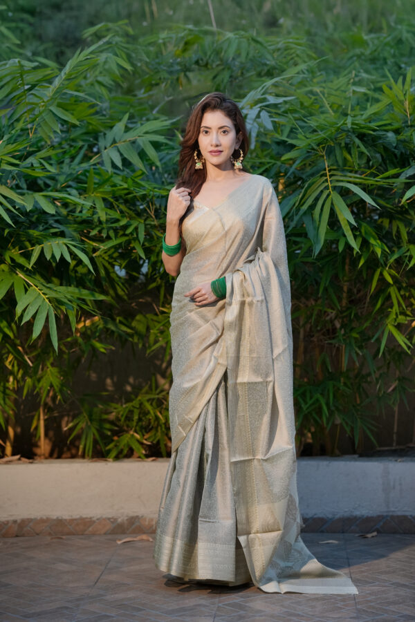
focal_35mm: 85
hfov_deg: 16.1
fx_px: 1470
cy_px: 311
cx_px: 208
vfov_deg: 23.9
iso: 800
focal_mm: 85
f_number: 2.2
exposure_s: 1/800
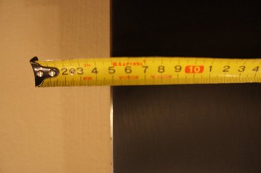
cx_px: 130
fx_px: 196
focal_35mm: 27
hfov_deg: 67.4
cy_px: 86
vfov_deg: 47.9
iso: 1600
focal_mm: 18
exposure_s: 1/60
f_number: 3.5
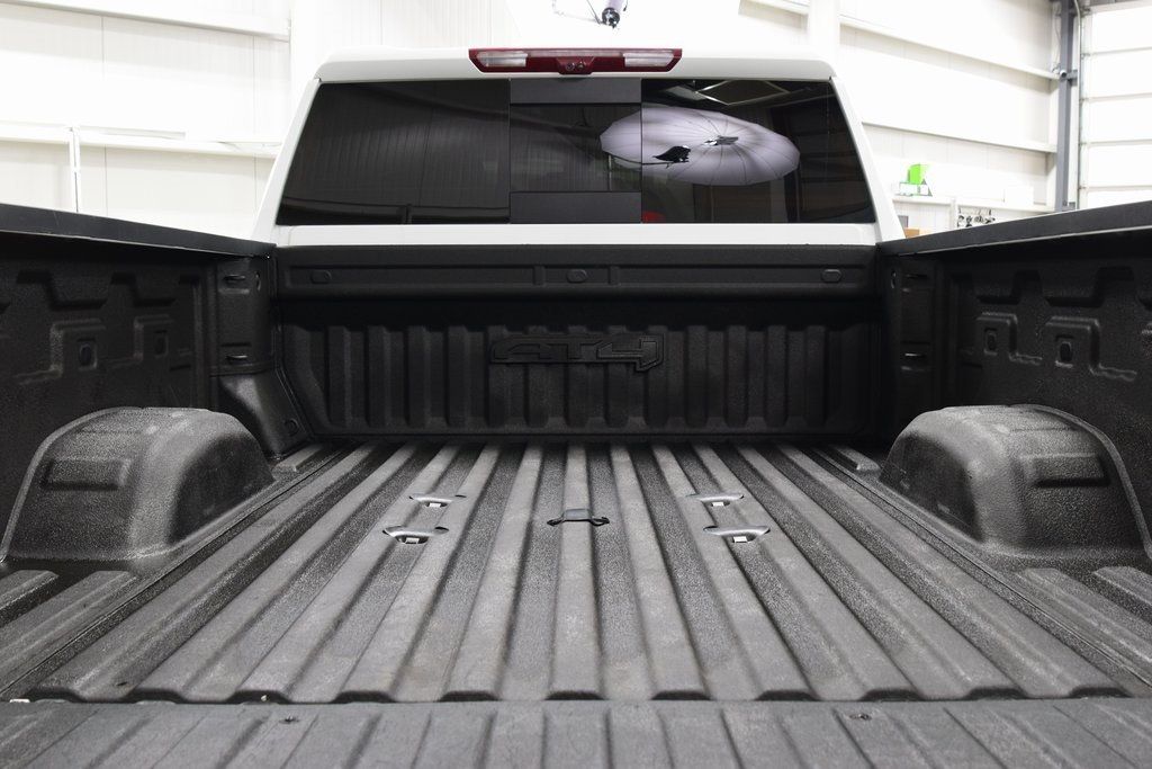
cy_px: 384
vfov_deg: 36.9
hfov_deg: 53.1
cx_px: 576
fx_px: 1152
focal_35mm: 36
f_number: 6.3
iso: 1000
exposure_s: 1/15
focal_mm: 24
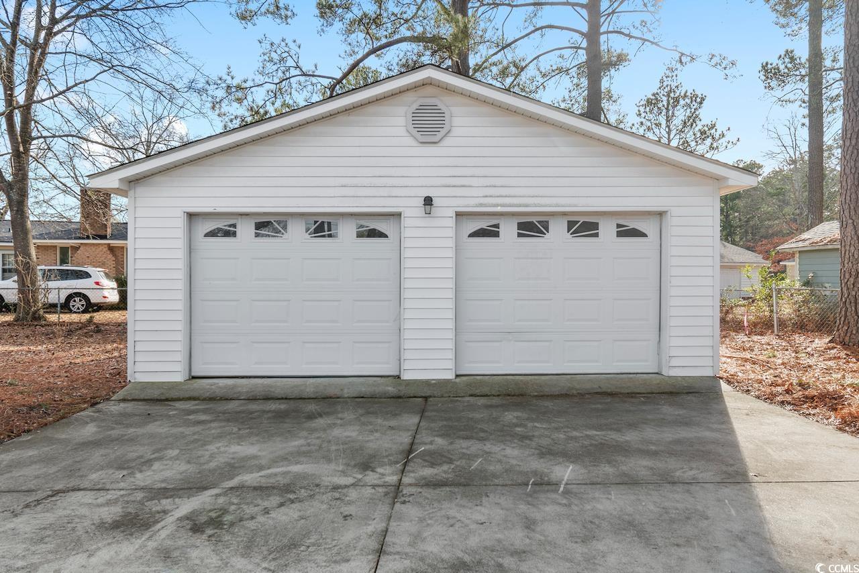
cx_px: 430
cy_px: 286
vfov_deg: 53.2
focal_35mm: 24
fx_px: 573
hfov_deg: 73.7
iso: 100
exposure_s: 1/100
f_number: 5
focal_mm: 12
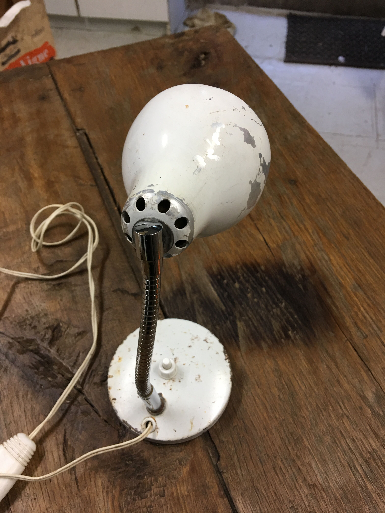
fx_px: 430
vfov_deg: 61.7
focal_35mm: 29
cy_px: 256
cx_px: 192
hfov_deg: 48.2
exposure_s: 1/17
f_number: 2.2
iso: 40
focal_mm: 4.15
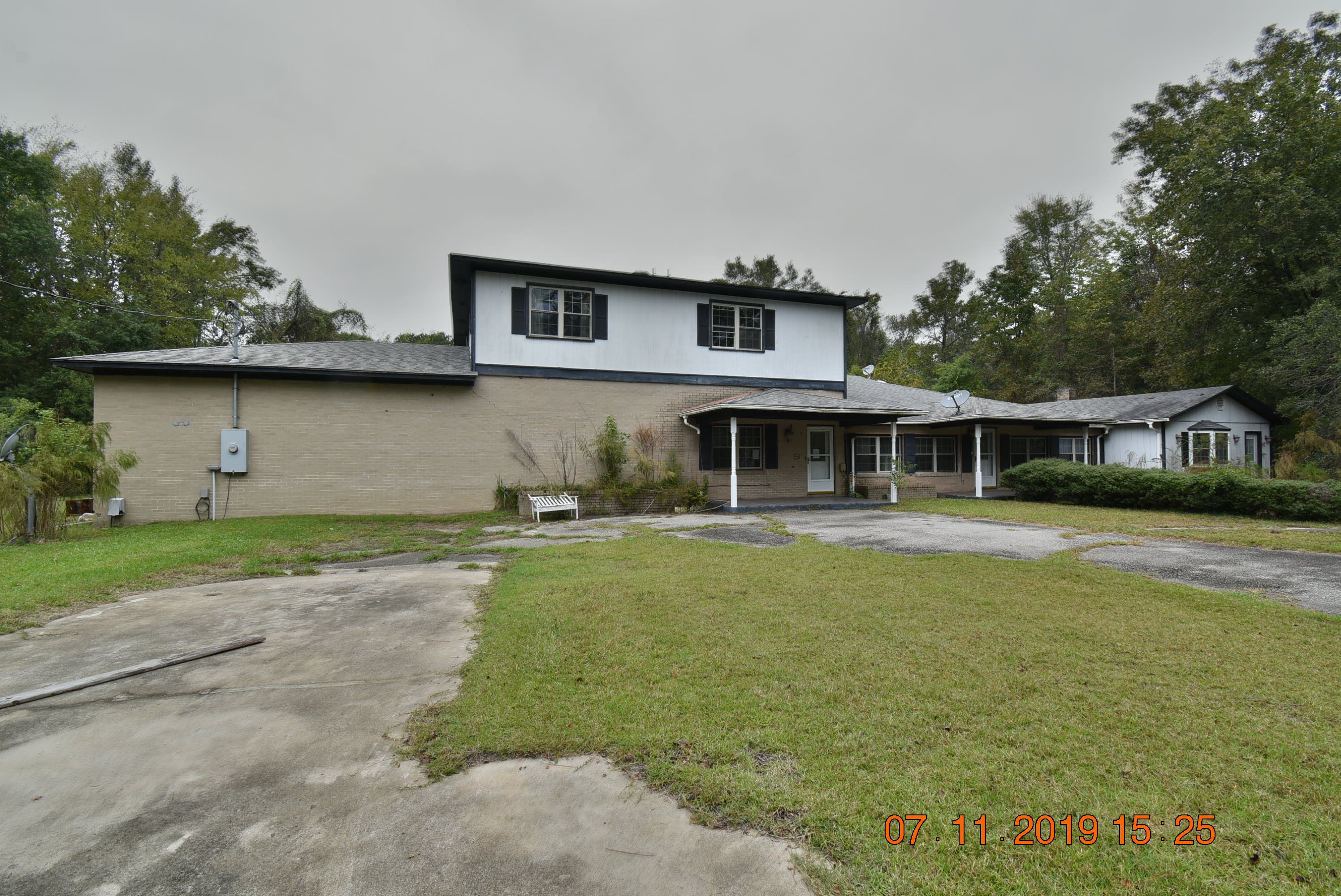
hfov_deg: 100.3
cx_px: 670
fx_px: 559
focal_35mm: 15
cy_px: 448
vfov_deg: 77.4
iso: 100
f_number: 11
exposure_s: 1/60
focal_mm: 10
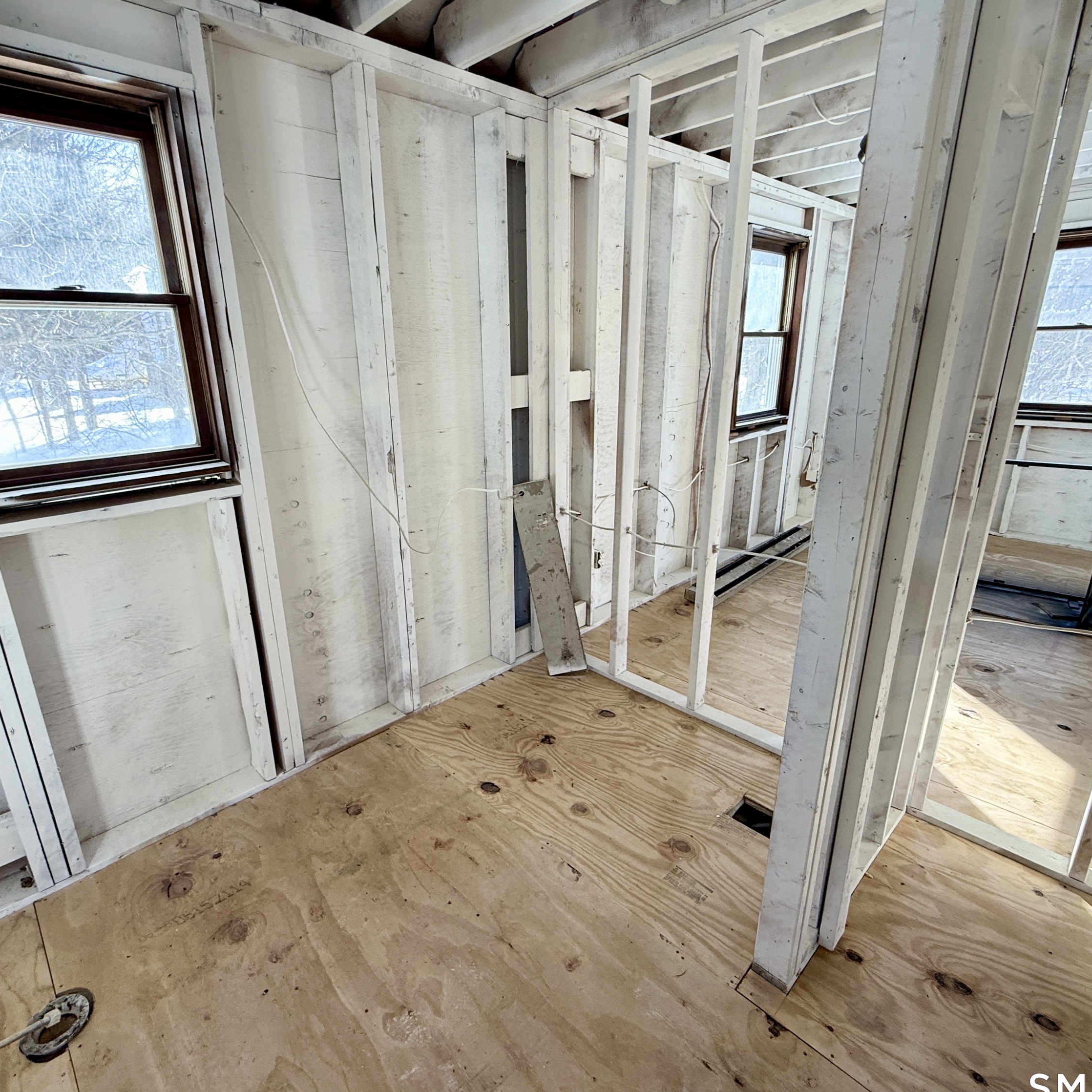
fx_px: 607
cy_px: 550
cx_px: 502
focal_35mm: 17
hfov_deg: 83.8
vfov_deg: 84.0
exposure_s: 1/99
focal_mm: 2.22
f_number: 2.2
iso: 100
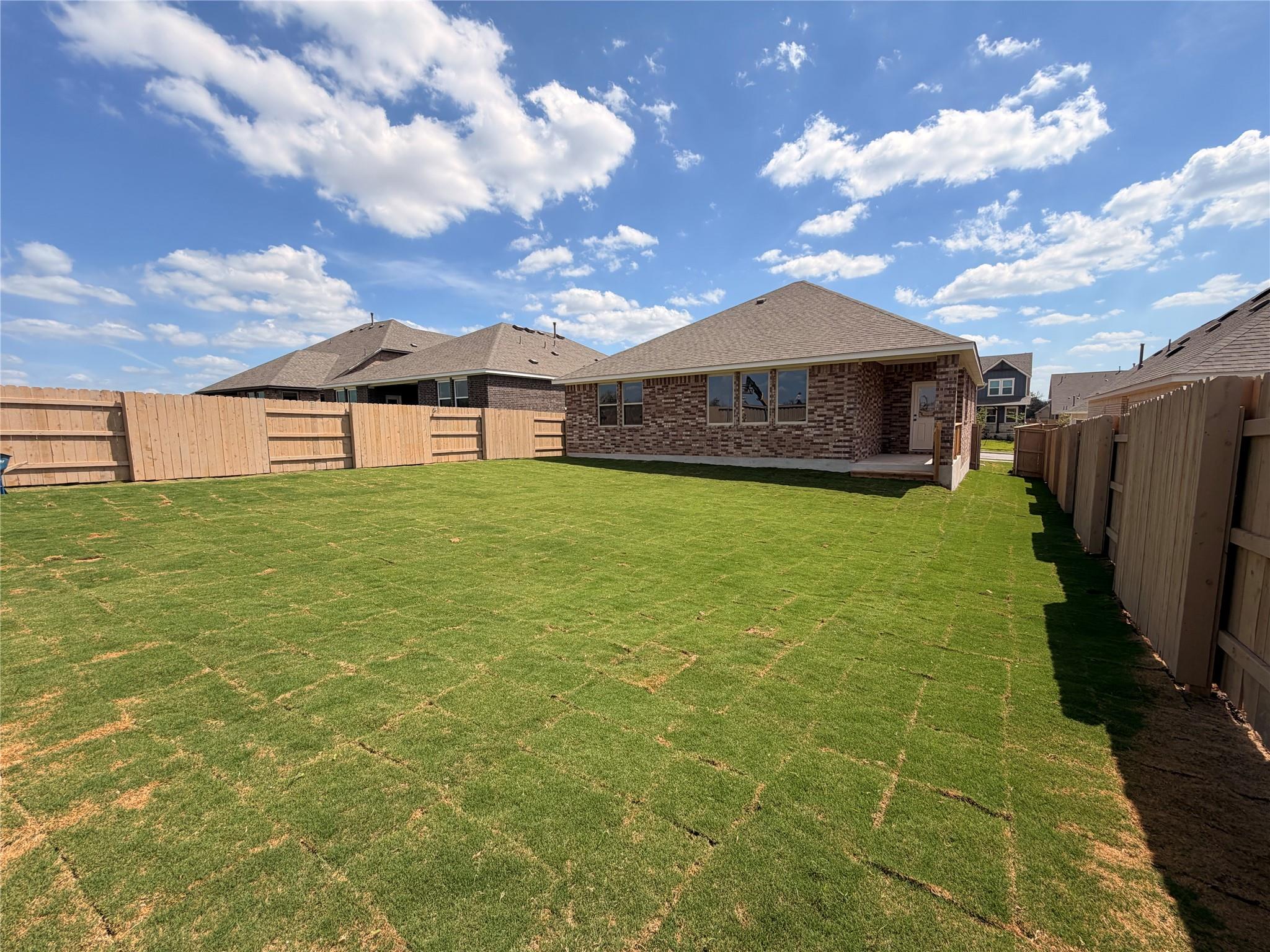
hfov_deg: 102.1
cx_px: 635
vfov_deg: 85.7
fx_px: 514
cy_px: 476
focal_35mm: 14
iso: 20
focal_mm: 2.22
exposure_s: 1/1105
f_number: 2.2
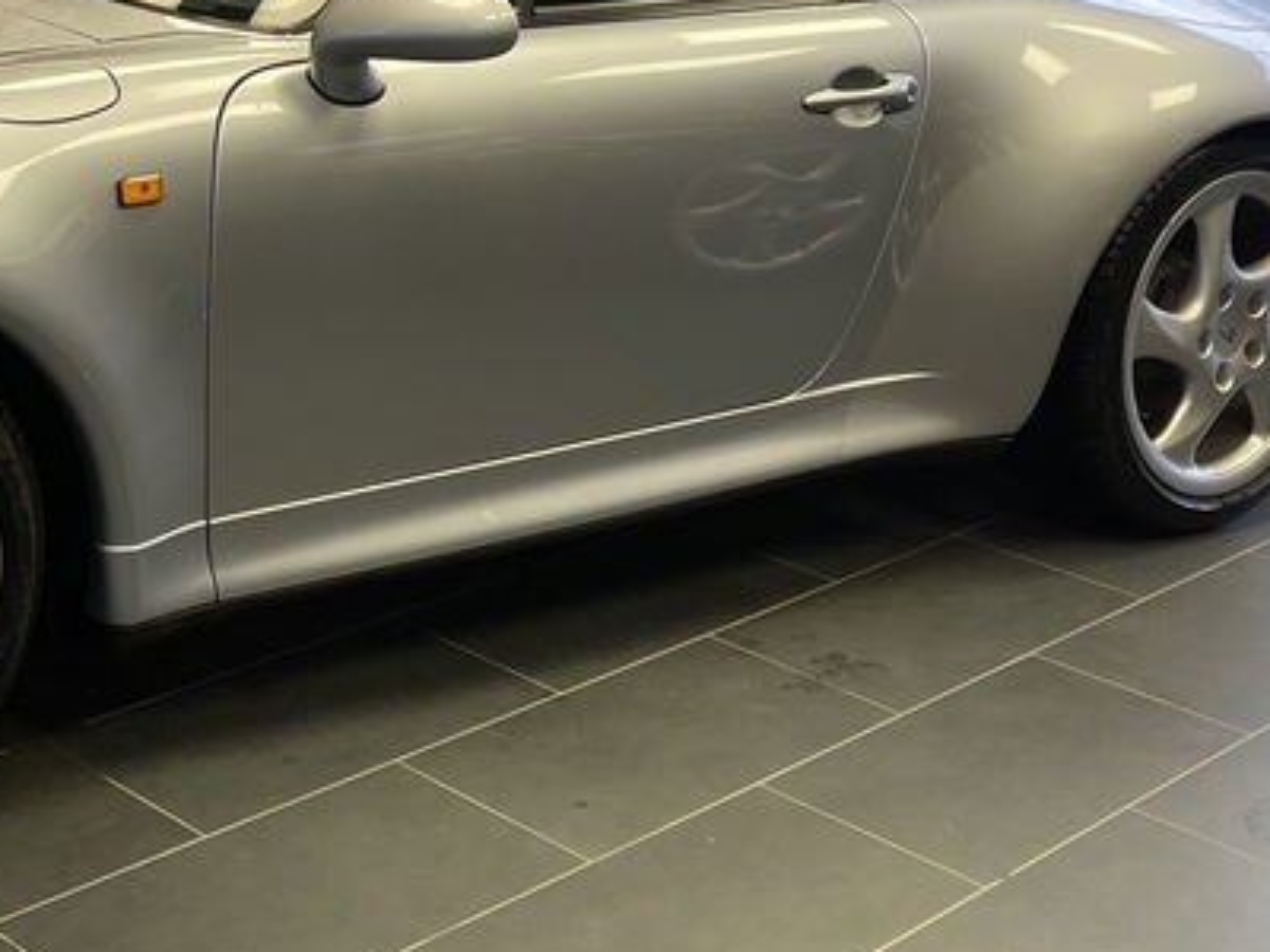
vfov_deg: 22.1
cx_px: 181
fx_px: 2348
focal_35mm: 64
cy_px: 3
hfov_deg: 29.3
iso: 100
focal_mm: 5.1
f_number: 1.6
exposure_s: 1/100
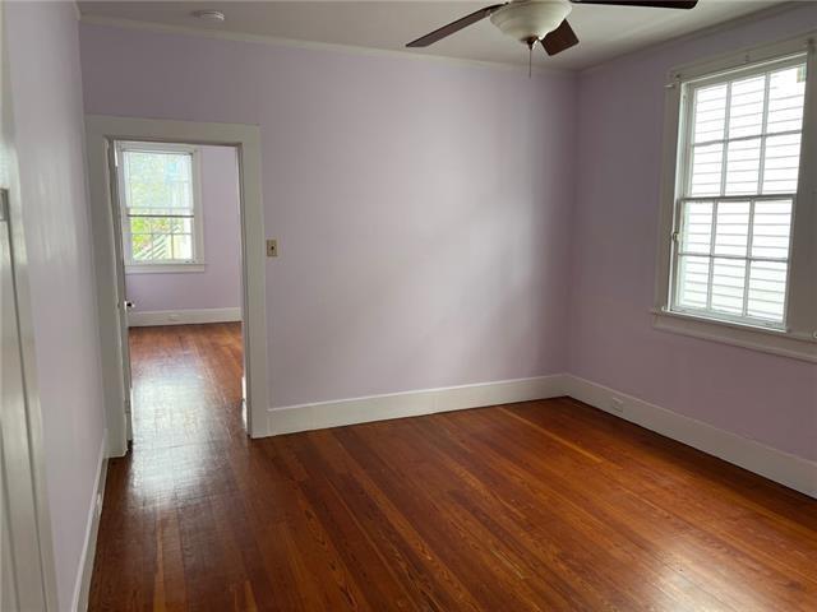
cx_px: 408
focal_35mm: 26
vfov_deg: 53.1
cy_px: 306
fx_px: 614
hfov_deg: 67.3
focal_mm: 5.7
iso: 50
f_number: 1.5
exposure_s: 1/167
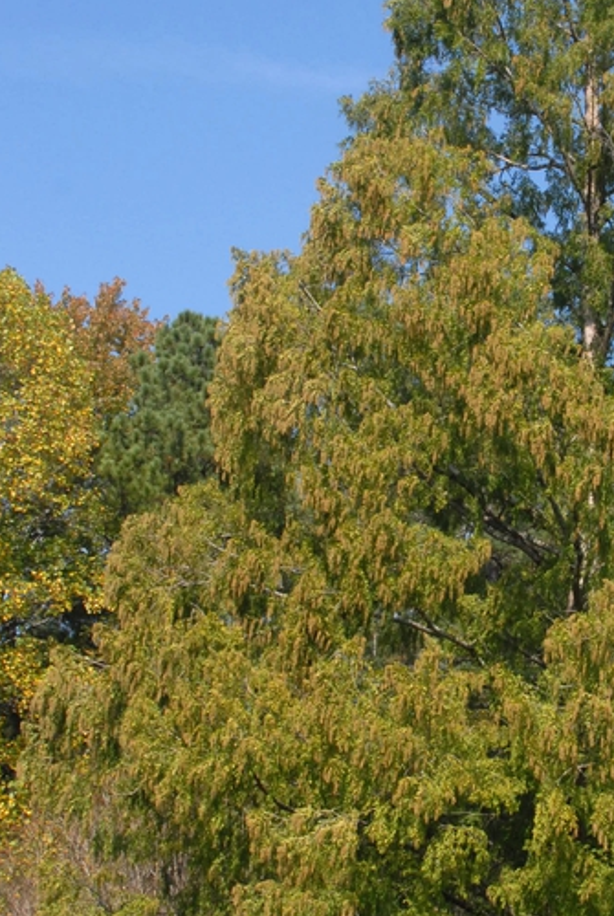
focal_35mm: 86
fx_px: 2192
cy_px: 458
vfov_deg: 23.6
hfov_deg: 15.7
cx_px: 567
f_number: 9
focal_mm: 28
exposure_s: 1/320
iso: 400
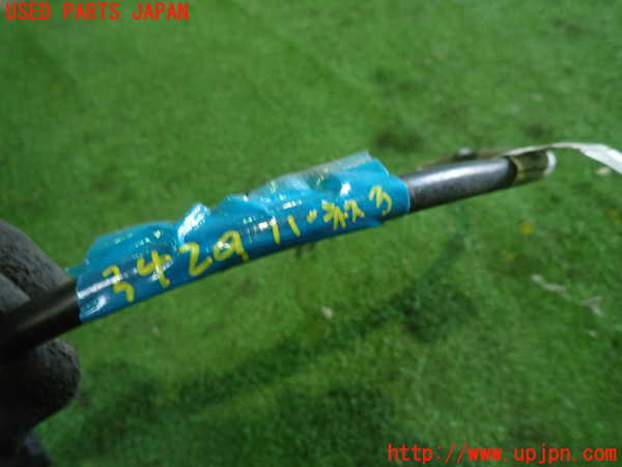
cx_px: 311
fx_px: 449
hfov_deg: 69.4
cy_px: 234
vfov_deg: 54.9
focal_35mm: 25
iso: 400
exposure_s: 1/30
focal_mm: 4.5
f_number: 2
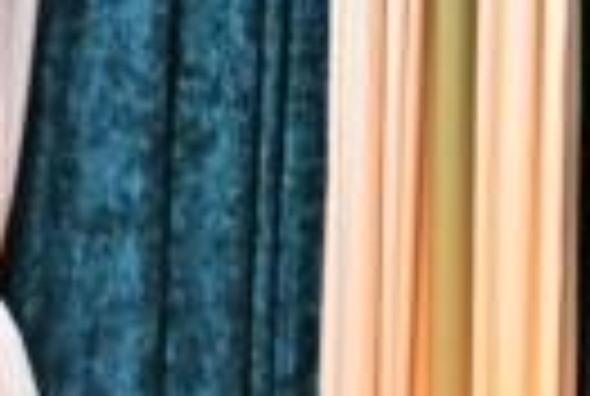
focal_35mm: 1560
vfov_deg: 0.9
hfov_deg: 1.3
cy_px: 1010
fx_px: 25625
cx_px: -1477
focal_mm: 200
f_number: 2.8
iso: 400
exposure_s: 1/160
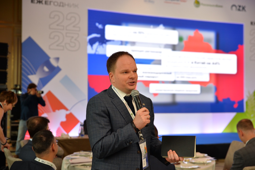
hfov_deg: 34.5
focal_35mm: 58
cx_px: 128
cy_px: 85
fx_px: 411
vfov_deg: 23.3
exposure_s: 1/250
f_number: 3.2
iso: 720
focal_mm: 58
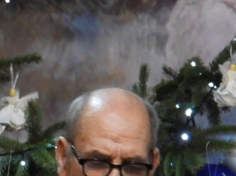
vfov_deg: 1.0
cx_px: -187
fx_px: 10416
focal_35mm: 1529
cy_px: 290
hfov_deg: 1.3
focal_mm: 71.9
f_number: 5
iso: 800
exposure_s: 1/13
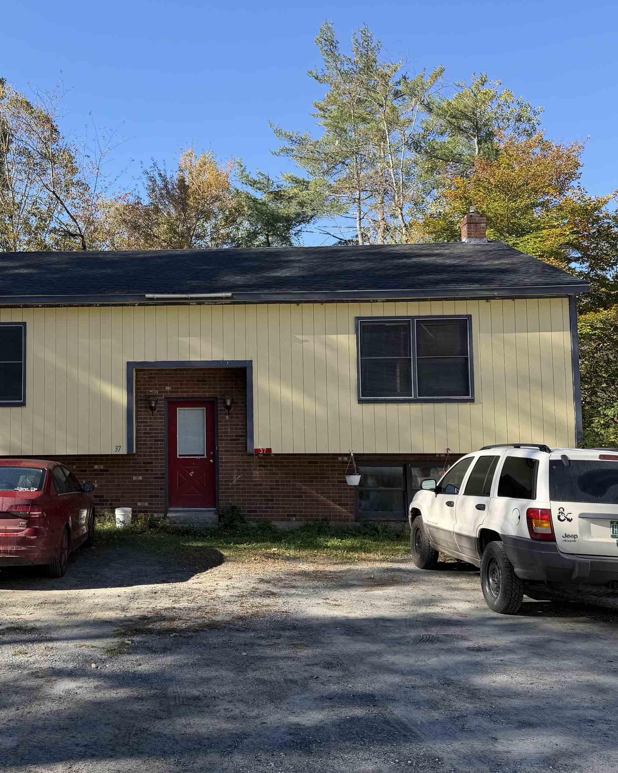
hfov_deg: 42.4
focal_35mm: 34
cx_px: 176
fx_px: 778
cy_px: 371
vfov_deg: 52.8
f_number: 1.78
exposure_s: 1/1464
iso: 80
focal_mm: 6.76
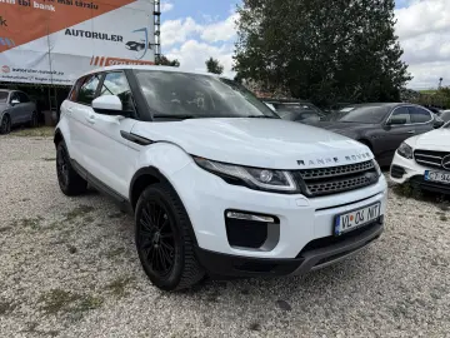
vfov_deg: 56.8
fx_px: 312
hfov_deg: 71.6
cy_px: 169
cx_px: 225
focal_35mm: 24
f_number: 1.78
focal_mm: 6.76
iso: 80
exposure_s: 1/6711
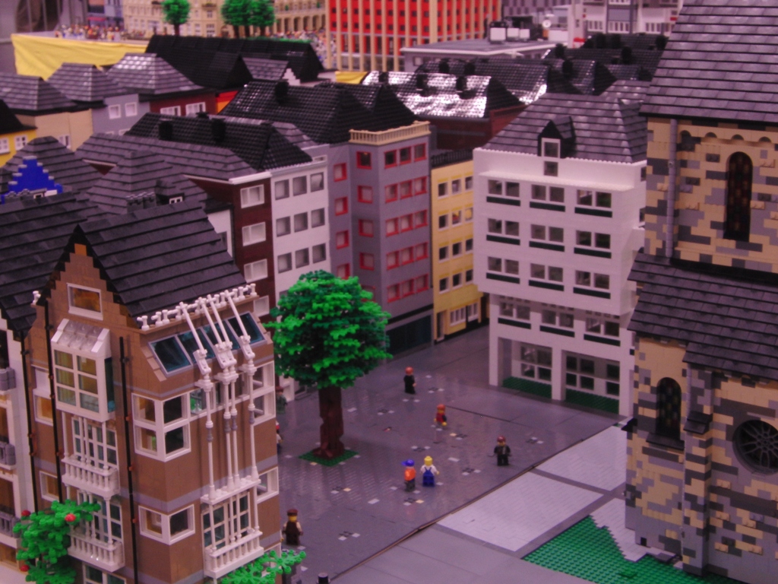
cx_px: 389
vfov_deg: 22.9
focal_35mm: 64
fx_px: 1438
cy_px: 292
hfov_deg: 30.3
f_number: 7
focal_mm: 11.4
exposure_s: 1/1.67
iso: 100
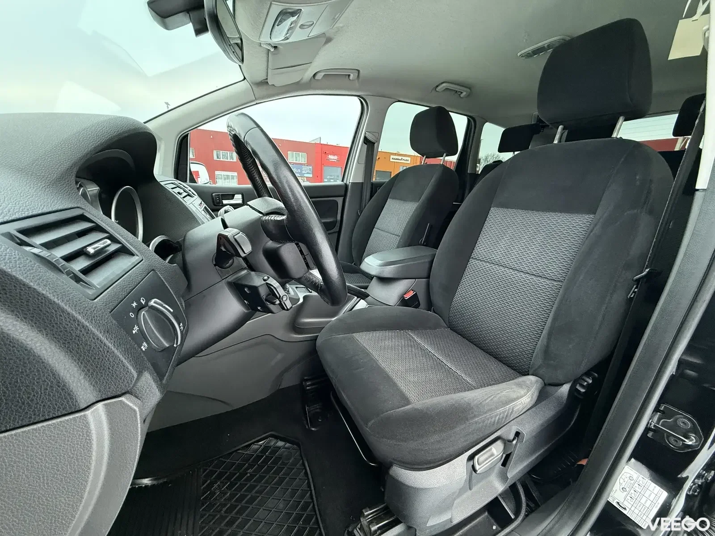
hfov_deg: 102.1
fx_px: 289
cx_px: 358
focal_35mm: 14
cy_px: 268
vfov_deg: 85.7
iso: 500
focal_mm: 2.22
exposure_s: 1/60
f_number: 2.2
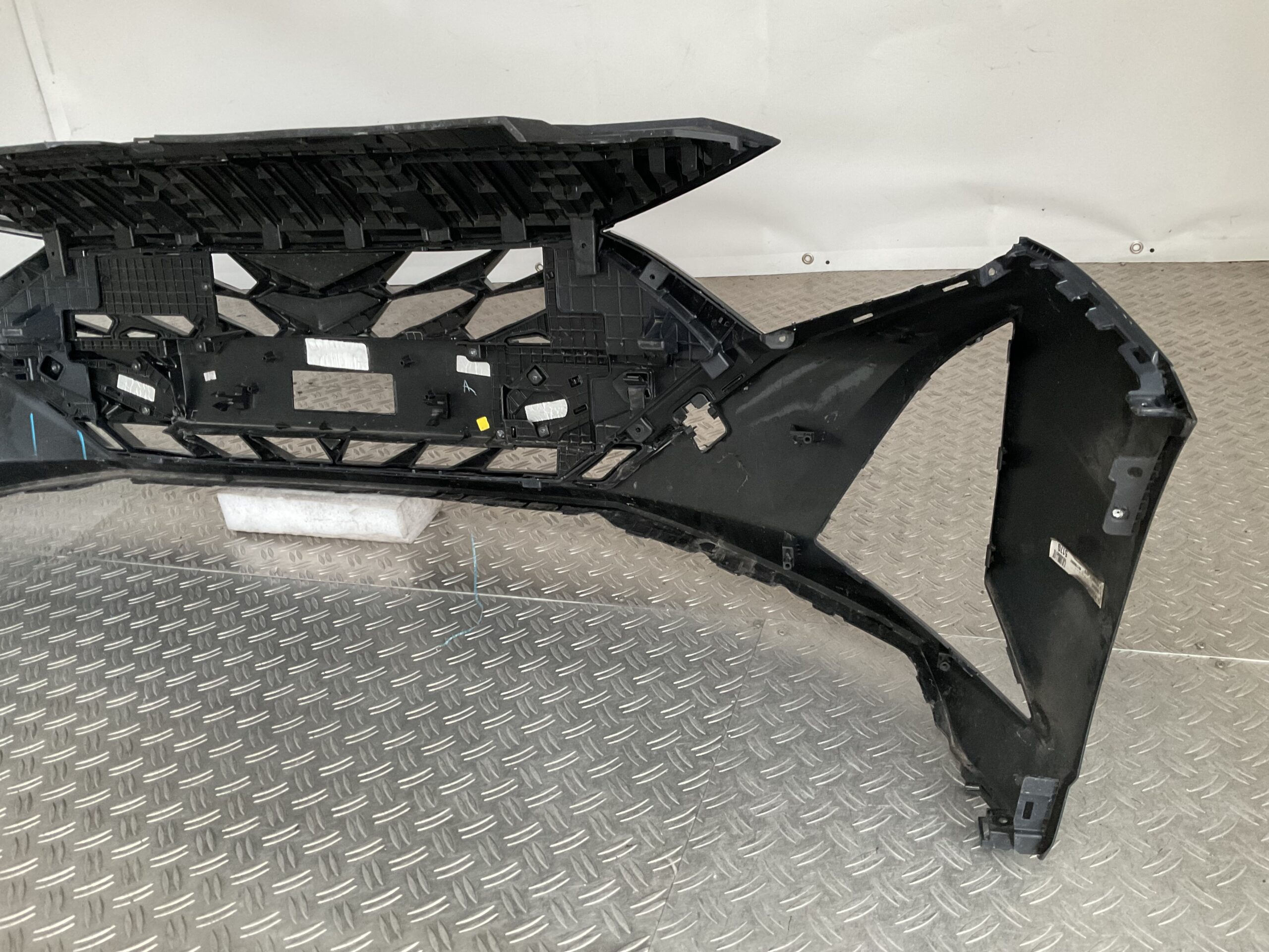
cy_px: 476
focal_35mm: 29
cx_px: 634
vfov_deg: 48.2
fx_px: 1063
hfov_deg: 61.7
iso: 200
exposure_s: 1/33
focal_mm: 3
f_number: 1.8
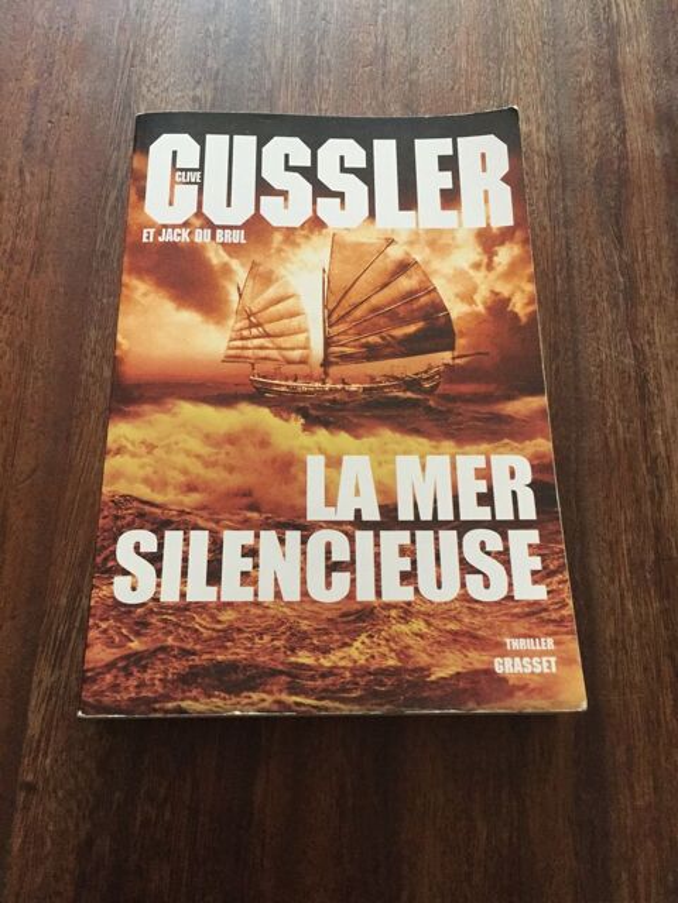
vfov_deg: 61.7
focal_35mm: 29
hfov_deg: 48.2
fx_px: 757
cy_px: 452
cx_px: 339
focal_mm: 4.15
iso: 250
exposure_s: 1/25
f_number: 2.2
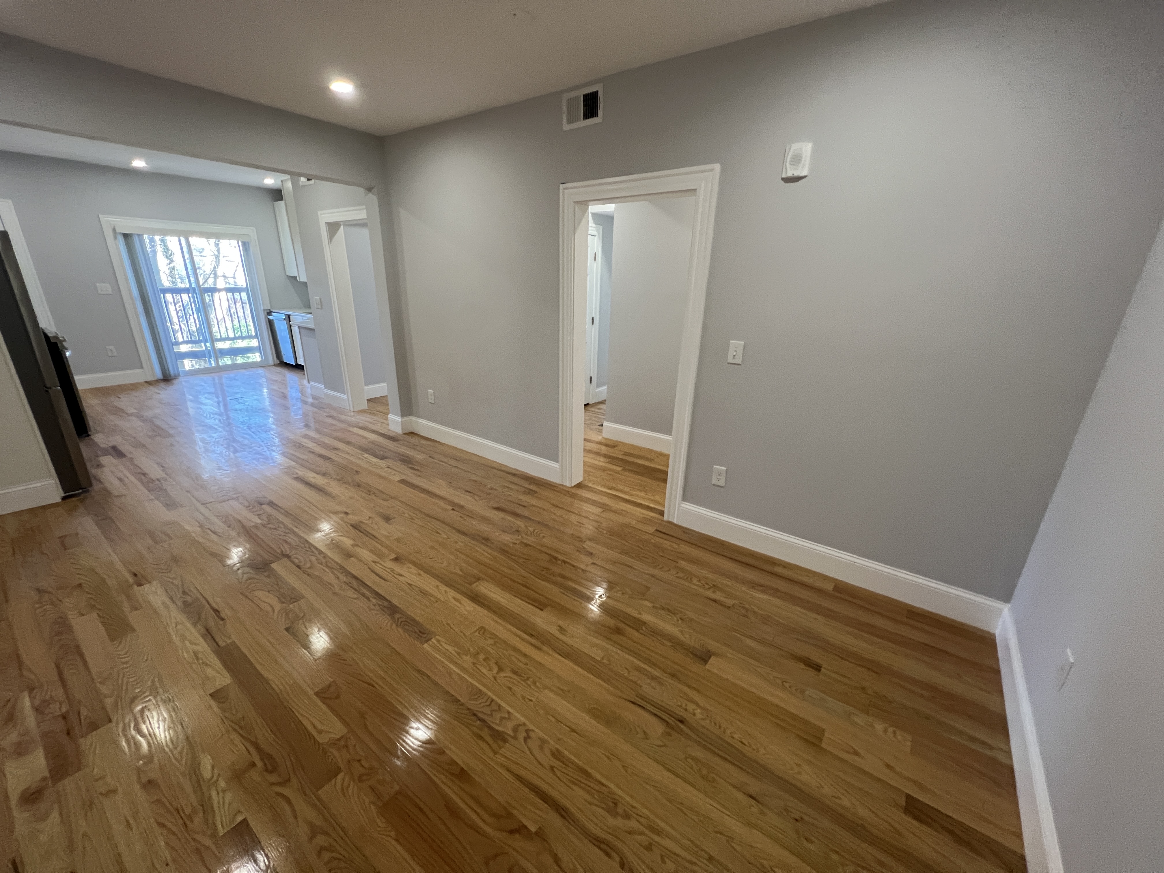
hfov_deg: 106.2
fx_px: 437
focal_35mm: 13
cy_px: 436
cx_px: 582
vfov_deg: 89.9
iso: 320
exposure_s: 1/60
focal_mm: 1.57
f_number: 1.8
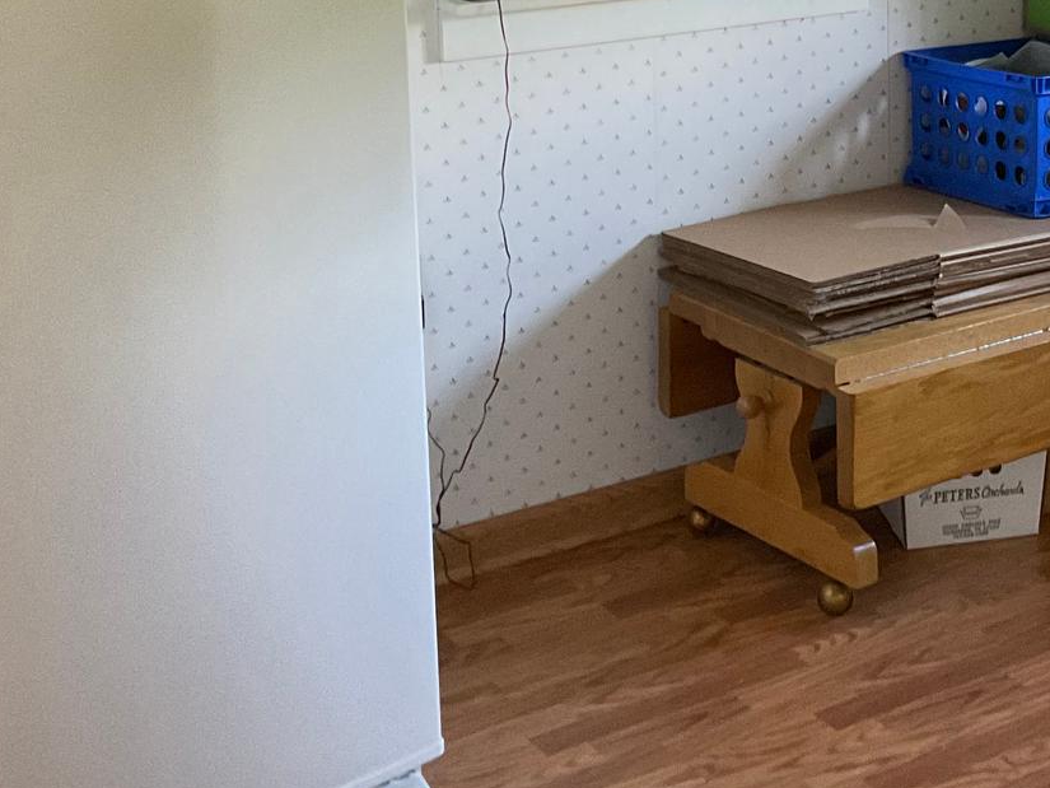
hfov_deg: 26.2
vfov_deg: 19.9
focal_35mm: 72
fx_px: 2184
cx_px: 928
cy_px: 31
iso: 250
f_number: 1.8
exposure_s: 1/60
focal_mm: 3
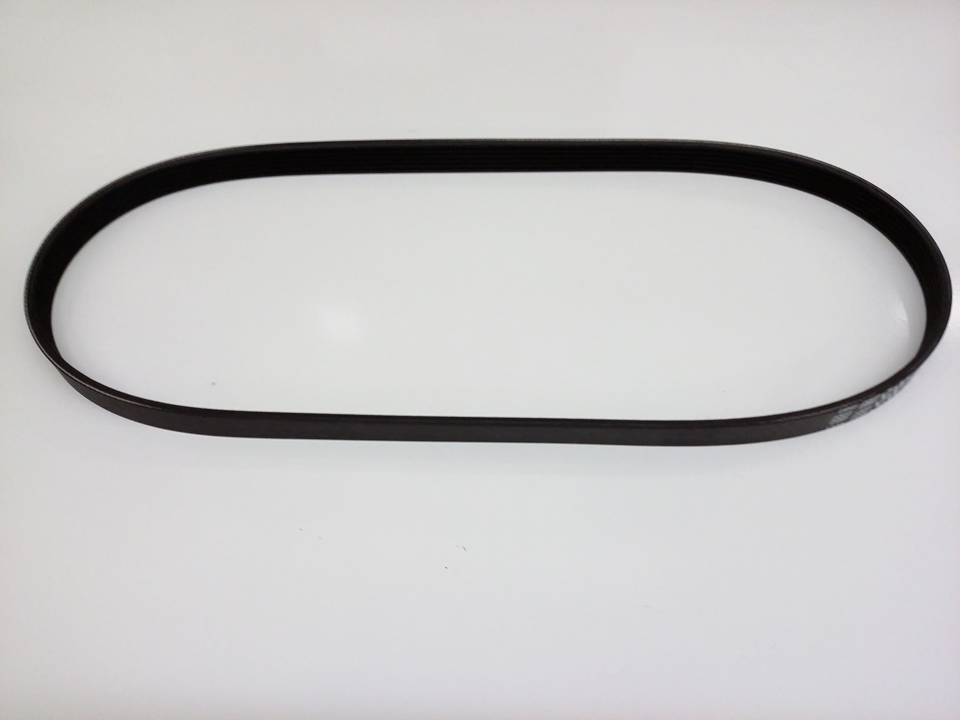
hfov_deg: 56.8
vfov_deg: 44.2
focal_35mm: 32
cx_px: 480
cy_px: 360
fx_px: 887
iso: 160
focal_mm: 3.4
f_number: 2.4
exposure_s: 1/30
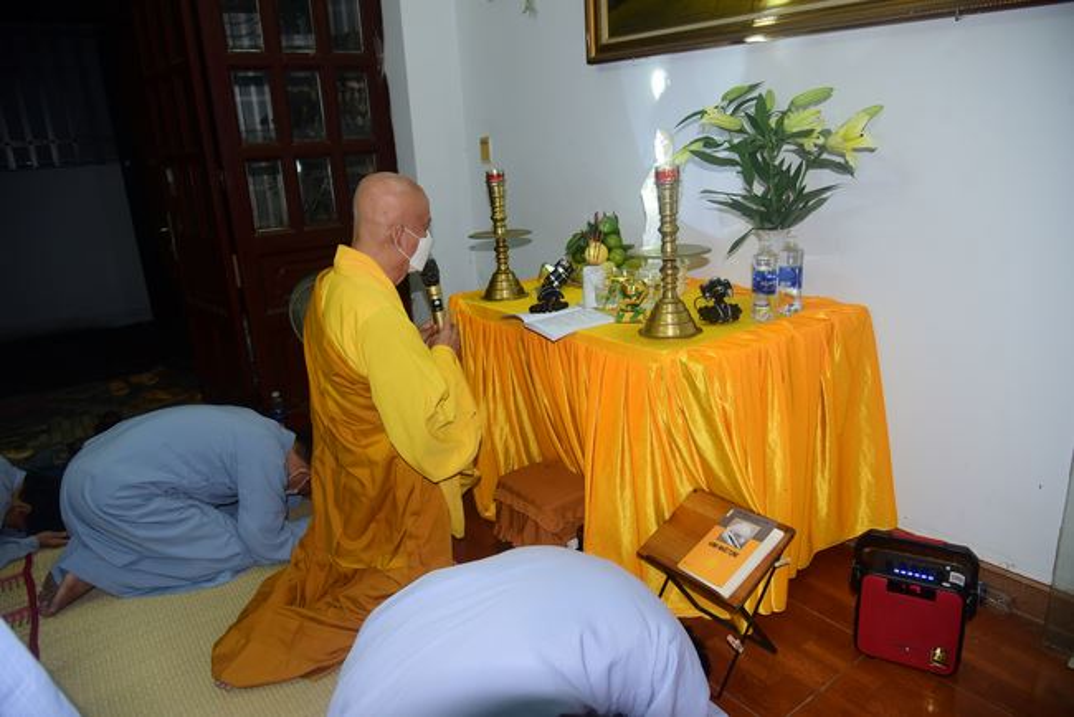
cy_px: 358
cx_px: 537
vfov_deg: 53.2
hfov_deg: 73.7
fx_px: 716
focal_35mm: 24
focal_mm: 24
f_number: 4
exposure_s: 1/60
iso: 500
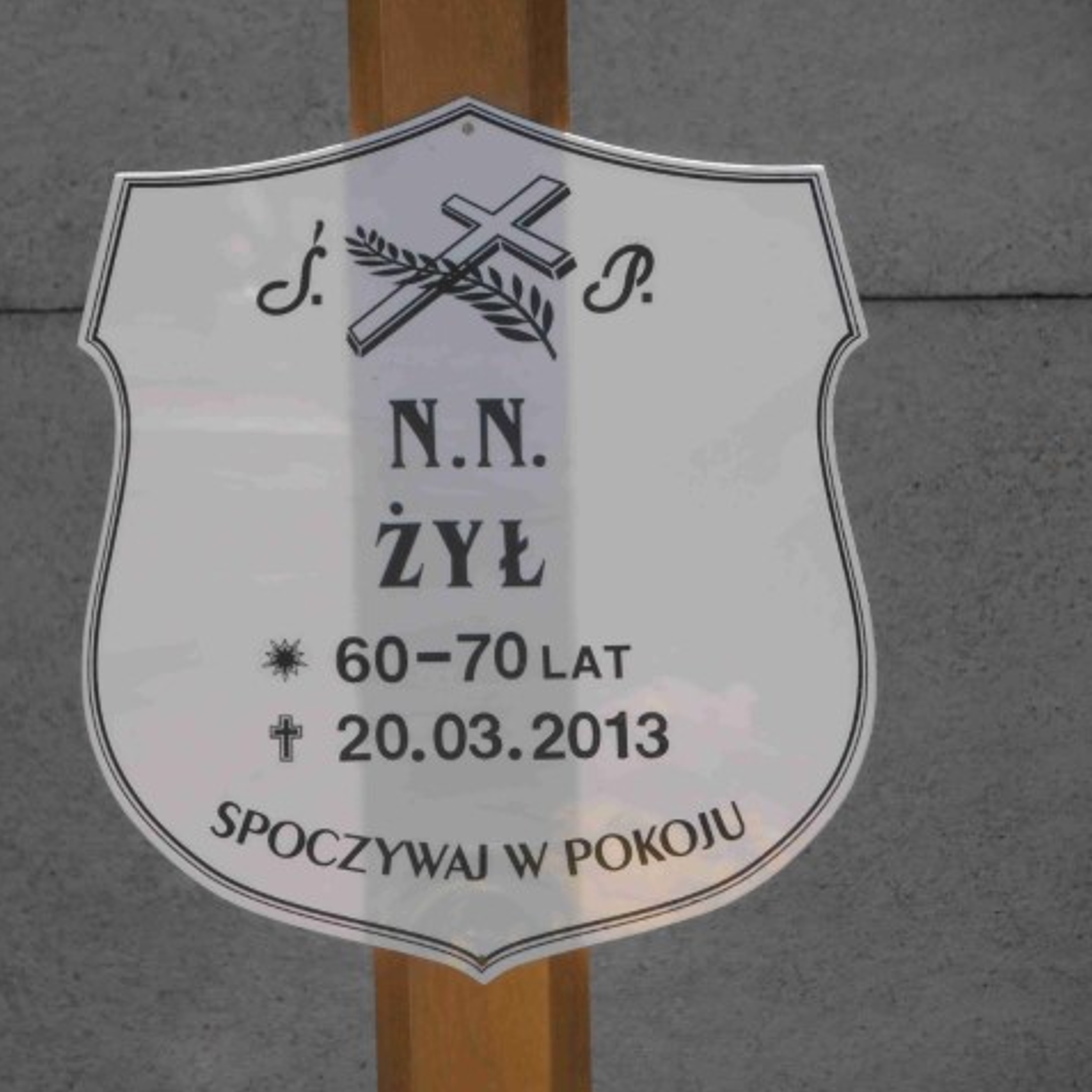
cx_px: 451
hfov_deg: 7.4
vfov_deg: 7.4
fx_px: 8387
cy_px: 545
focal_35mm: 235
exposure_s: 1/400
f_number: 5.8
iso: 80
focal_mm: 35.05
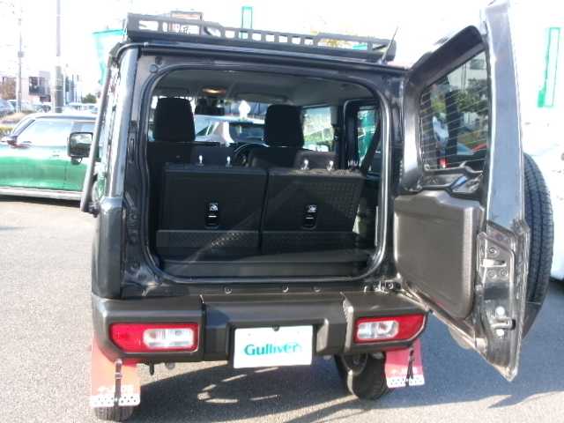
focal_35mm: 43
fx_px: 701
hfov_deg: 43.9
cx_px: 282
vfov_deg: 33.6
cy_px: 212
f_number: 4.7
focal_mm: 7.8
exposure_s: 1/52
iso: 100
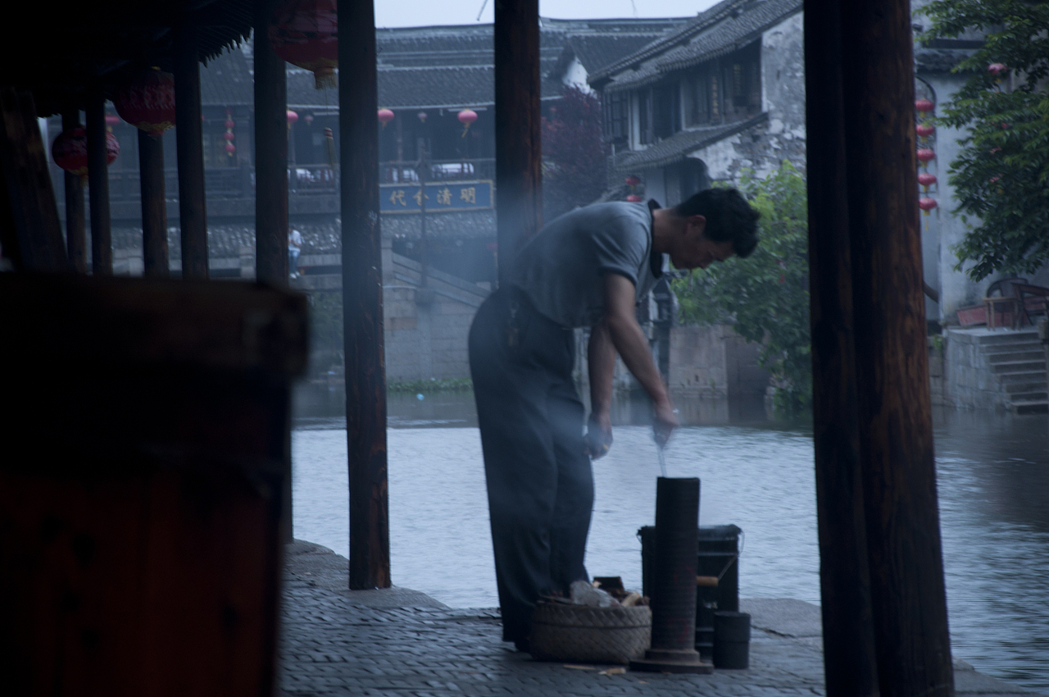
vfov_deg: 8.7
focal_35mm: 158
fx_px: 4584
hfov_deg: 13.1
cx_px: 524
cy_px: 348
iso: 100
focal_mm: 105
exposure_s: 1/2.5
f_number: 5.6
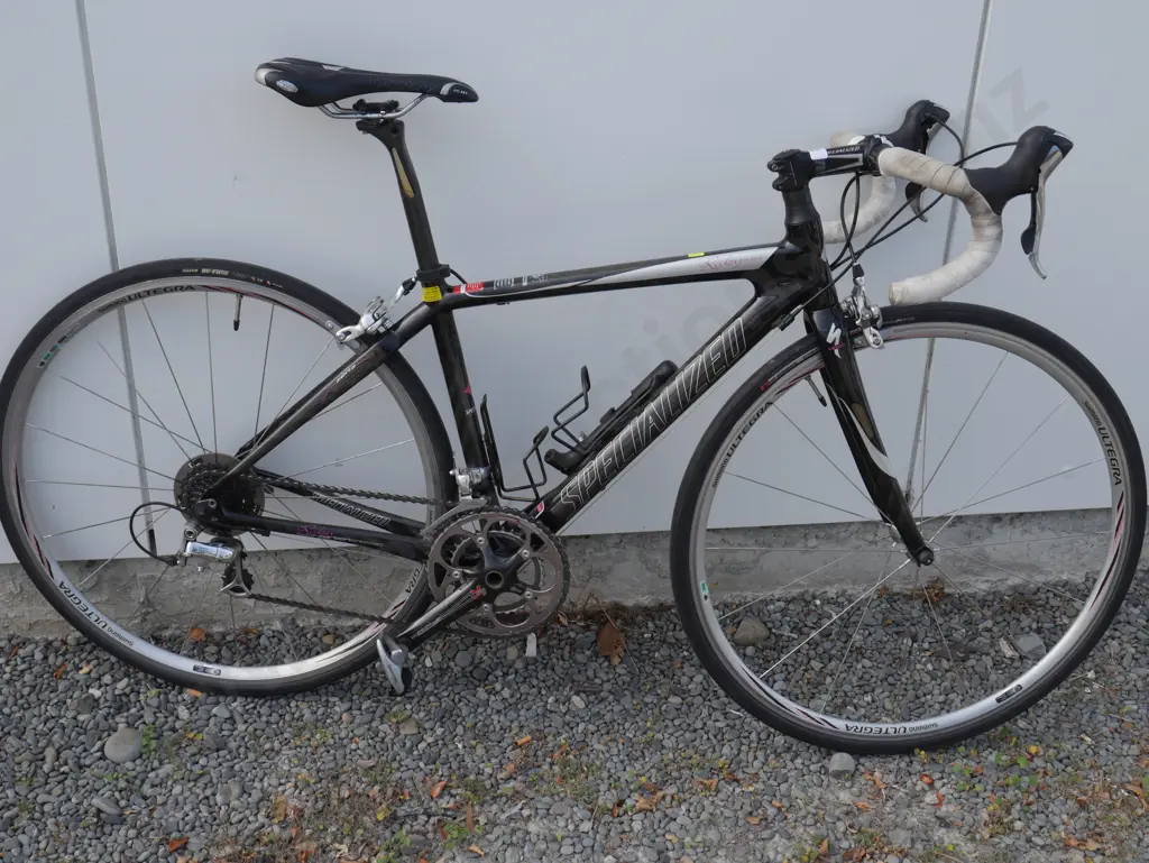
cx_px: 574
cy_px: 432
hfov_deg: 46.8
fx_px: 1328
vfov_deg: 36.0
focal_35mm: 40
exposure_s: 1/250
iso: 200
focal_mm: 20
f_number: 7.1
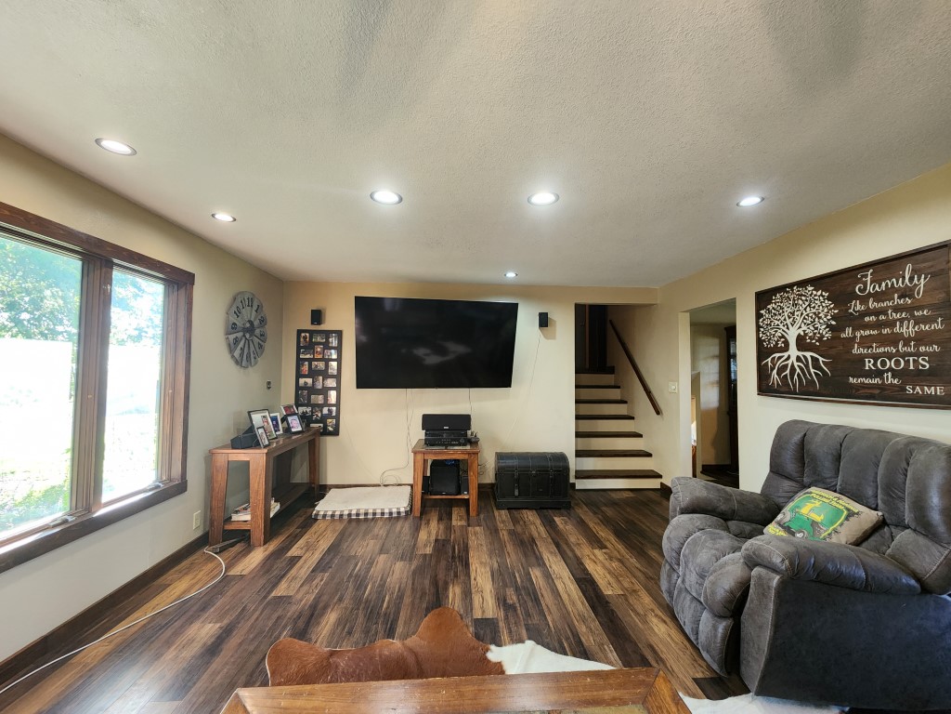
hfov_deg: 106.2
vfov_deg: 89.9
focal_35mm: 13
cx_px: 476
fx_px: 357
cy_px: 357
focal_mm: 2.2
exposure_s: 1/60
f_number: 2.2
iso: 320
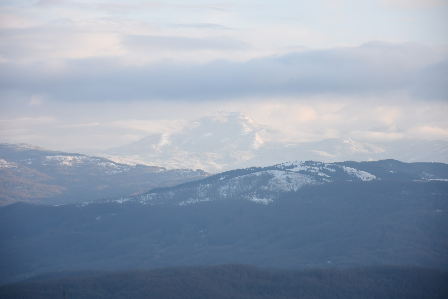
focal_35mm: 158
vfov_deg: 8.7
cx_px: 224
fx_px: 1960
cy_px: 150
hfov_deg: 13.0
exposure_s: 1/125
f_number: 5.6
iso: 100
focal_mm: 105
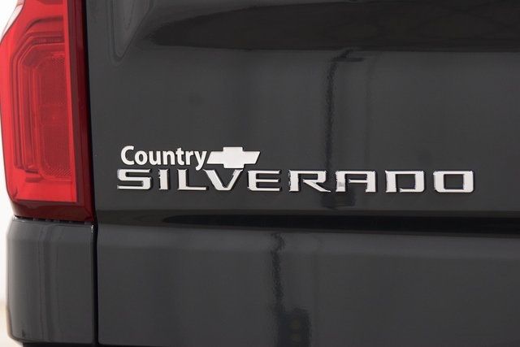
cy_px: 174
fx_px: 1517
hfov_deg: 19.5
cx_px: 260
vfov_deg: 13.0
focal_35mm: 105
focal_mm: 70
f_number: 5
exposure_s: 1/30
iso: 1600
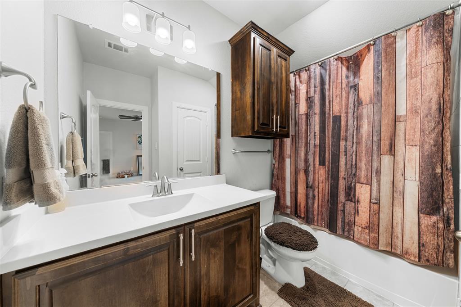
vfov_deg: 90.0
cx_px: 230
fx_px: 154
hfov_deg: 112.6
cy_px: 154
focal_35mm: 12
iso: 400
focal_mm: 12
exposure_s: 1.6
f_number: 8
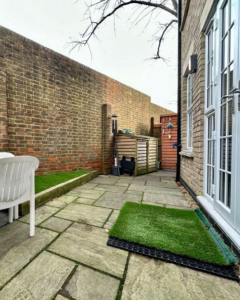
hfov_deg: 65.1
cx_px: 51
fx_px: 169
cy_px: 153
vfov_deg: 83.3
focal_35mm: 19
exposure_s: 1/99
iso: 80
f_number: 2.2
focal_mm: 2.22
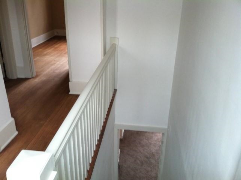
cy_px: 90
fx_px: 243
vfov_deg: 40.6
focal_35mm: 35
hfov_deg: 52.7
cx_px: 120
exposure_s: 1/17
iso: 125
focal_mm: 3.85
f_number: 2.8
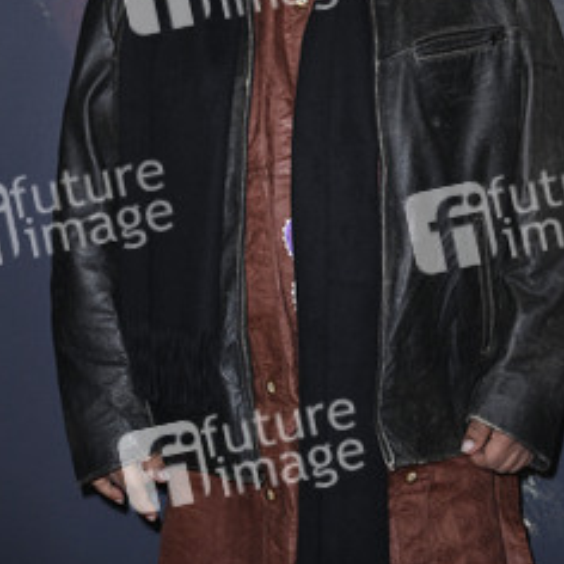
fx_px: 2654
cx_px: 311
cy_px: 98
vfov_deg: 12.1
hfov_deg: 12.1
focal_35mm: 144
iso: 640
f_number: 5.6
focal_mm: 100
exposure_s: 1/200
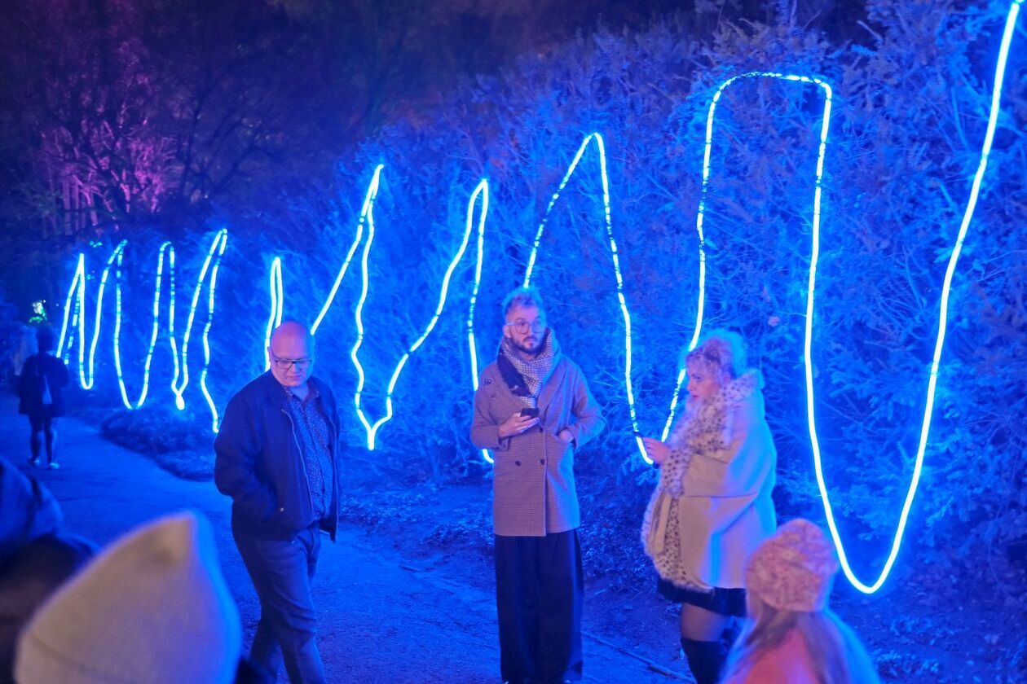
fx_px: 998
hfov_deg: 54.4
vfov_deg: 37.9
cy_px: 342
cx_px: 514
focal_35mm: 35
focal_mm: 23
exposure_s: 1/105
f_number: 1.4
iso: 3200
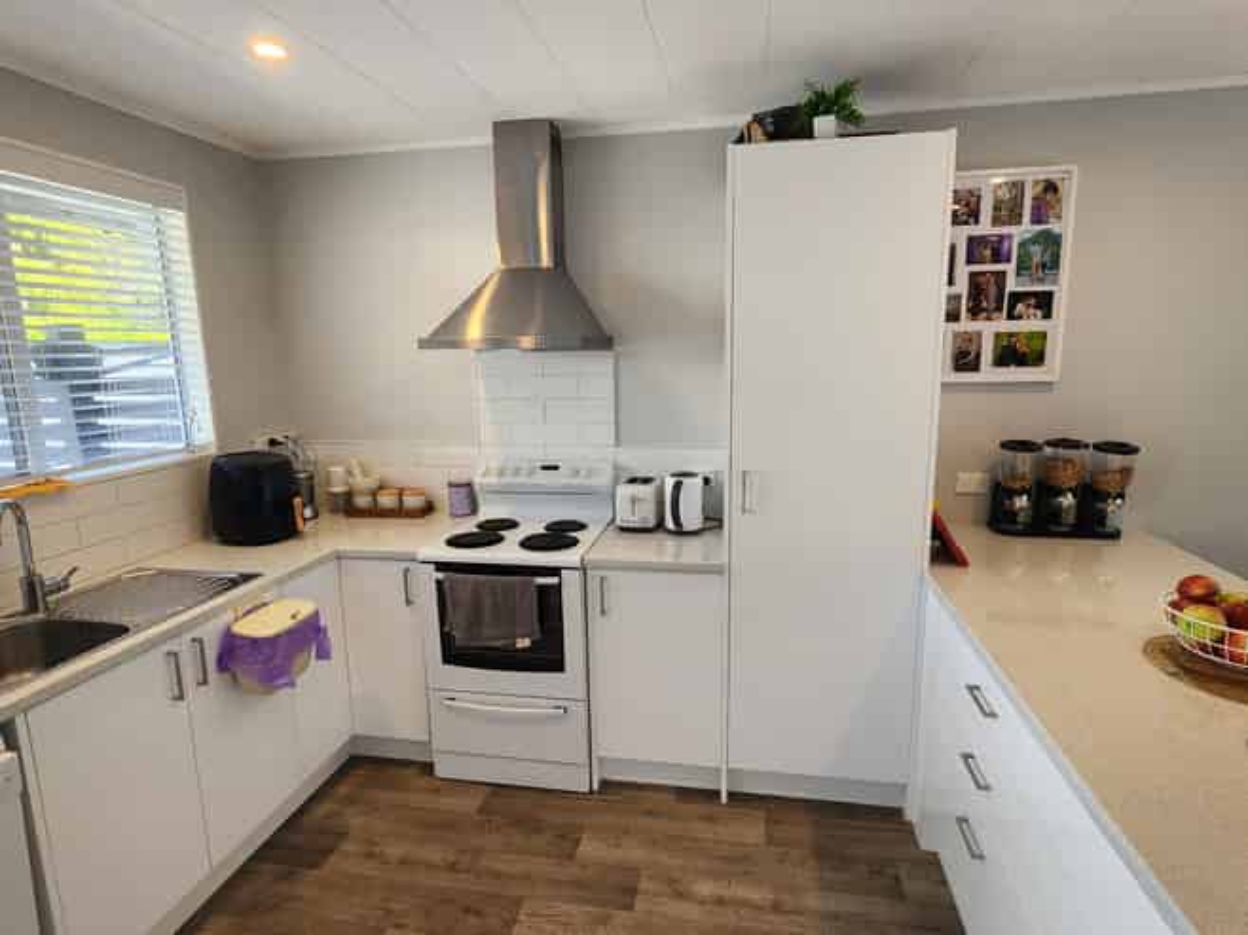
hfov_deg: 106.2
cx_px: 624
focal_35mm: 13
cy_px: 468
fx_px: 469
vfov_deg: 89.9
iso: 50
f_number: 2.2
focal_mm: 2.2
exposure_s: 1/50
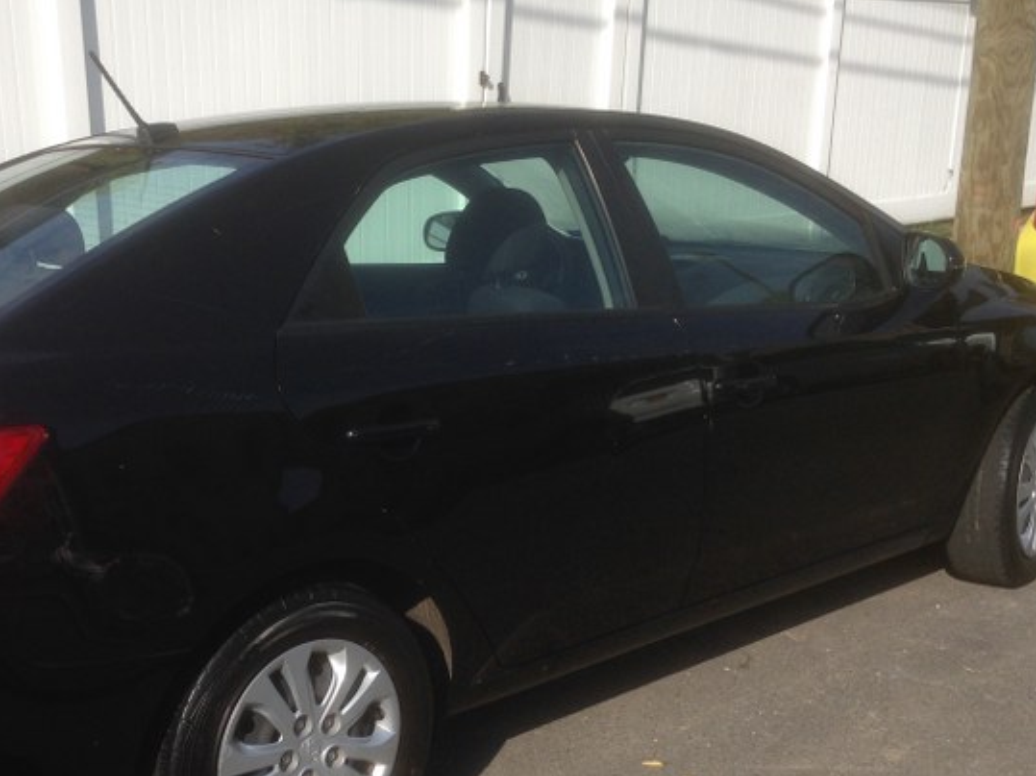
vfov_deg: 29.6
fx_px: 1466
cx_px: 365
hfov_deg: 38.6
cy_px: 448
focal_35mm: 49
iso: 50
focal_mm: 4.12
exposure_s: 1/1748
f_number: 2.4
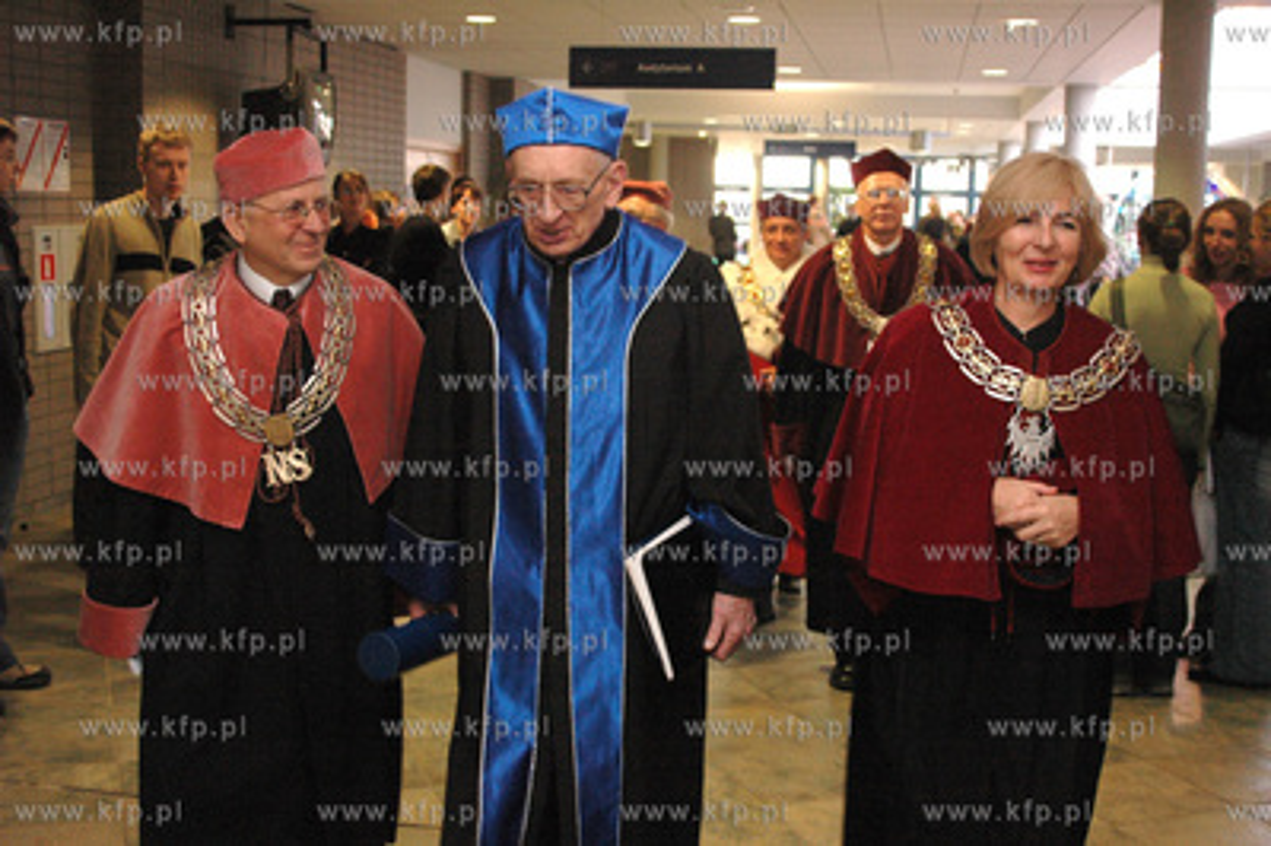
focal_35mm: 42
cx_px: 636
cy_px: 423
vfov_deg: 31.8
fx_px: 1482
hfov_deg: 46.4
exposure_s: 1/50
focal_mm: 28
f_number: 3.5
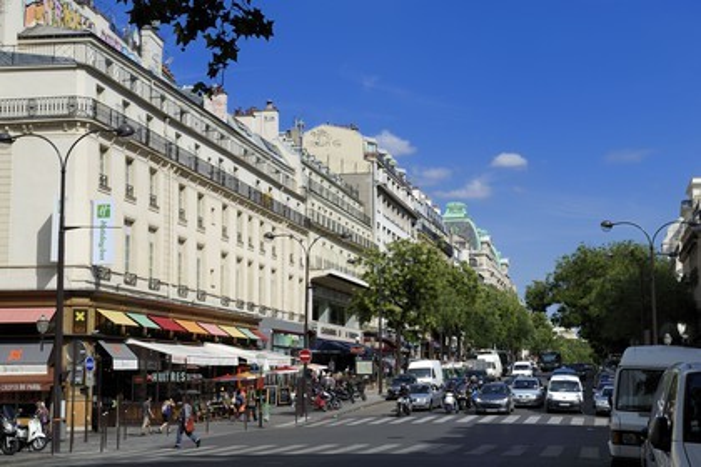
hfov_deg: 34.5
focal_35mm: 58
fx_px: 1129
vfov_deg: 23.4
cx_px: 350
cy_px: 234
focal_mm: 58
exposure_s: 1/250
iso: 200
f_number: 13
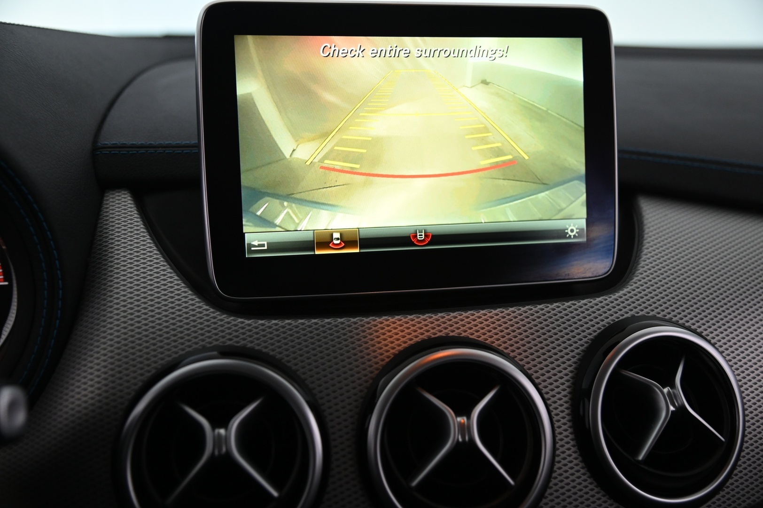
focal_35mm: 40
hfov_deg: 48.5
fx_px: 847
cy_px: 254
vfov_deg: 33.3
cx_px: 382
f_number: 4
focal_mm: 40
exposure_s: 1/80
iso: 2000
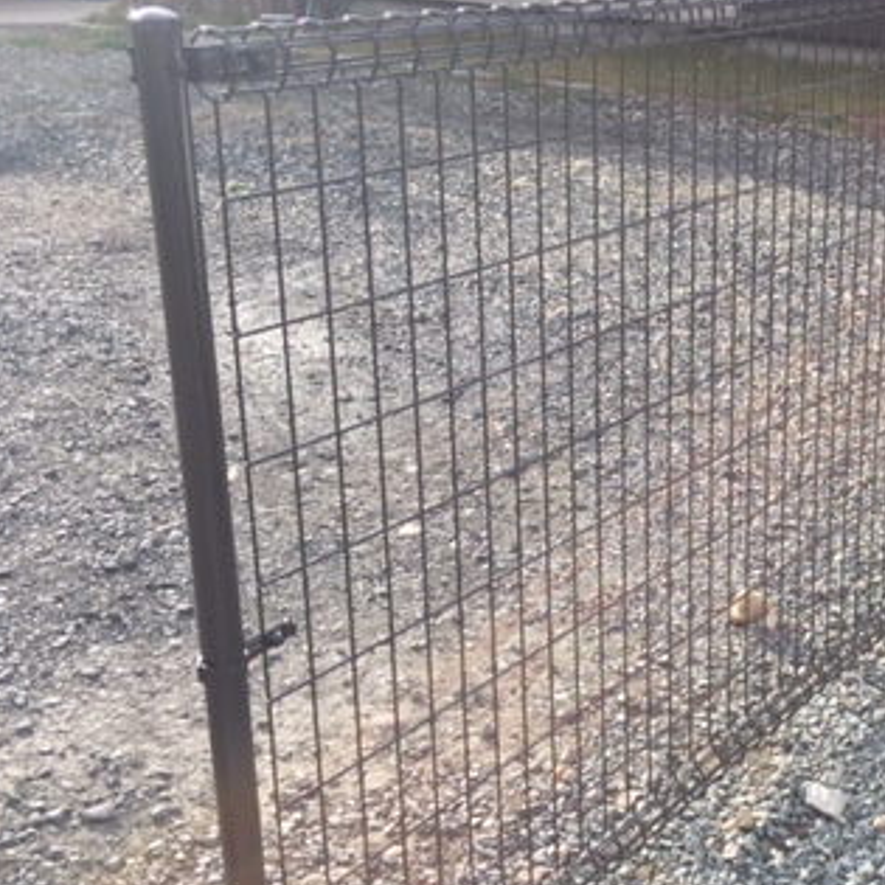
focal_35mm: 52
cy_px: 407
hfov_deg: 31.0
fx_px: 1504
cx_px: 823
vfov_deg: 32.8
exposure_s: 1/608
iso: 32
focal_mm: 4.15
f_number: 2.2
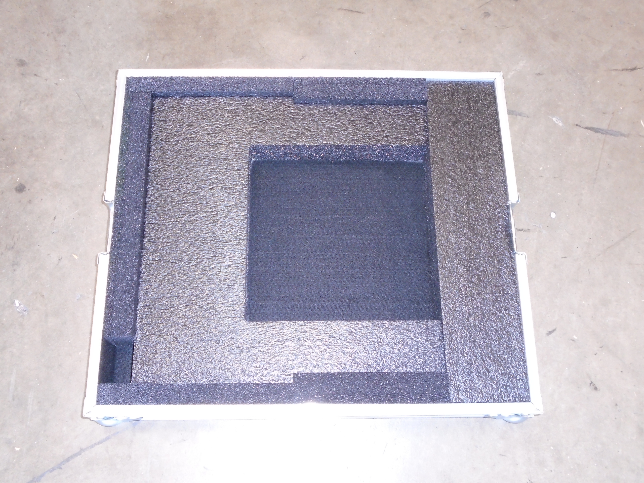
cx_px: 322
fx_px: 670
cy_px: 242
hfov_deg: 51.4
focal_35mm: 36
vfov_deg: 39.7
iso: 400
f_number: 3.8
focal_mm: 6.4
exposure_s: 1/40
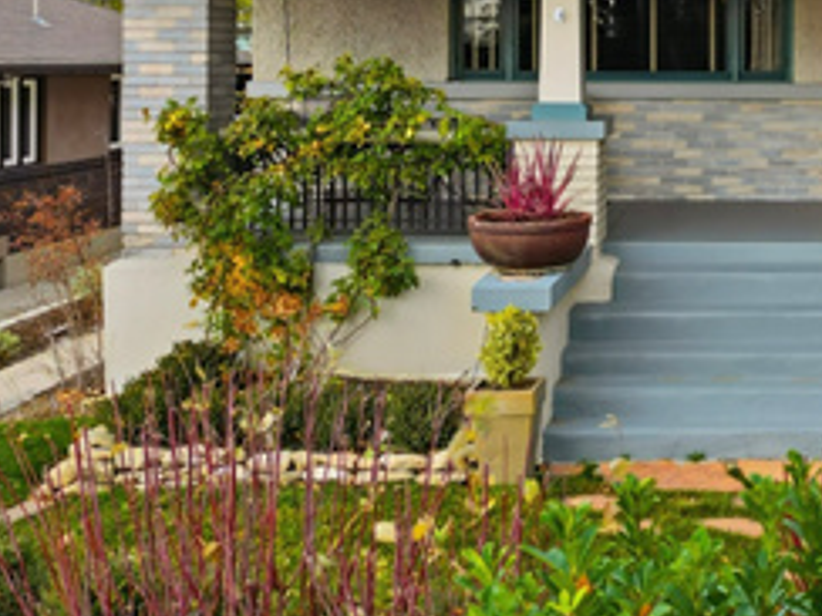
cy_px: 50
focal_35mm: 63
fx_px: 1496
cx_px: 738
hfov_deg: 29.5
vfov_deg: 22.7
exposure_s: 1/1500
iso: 100
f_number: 1.7
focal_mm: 6.7
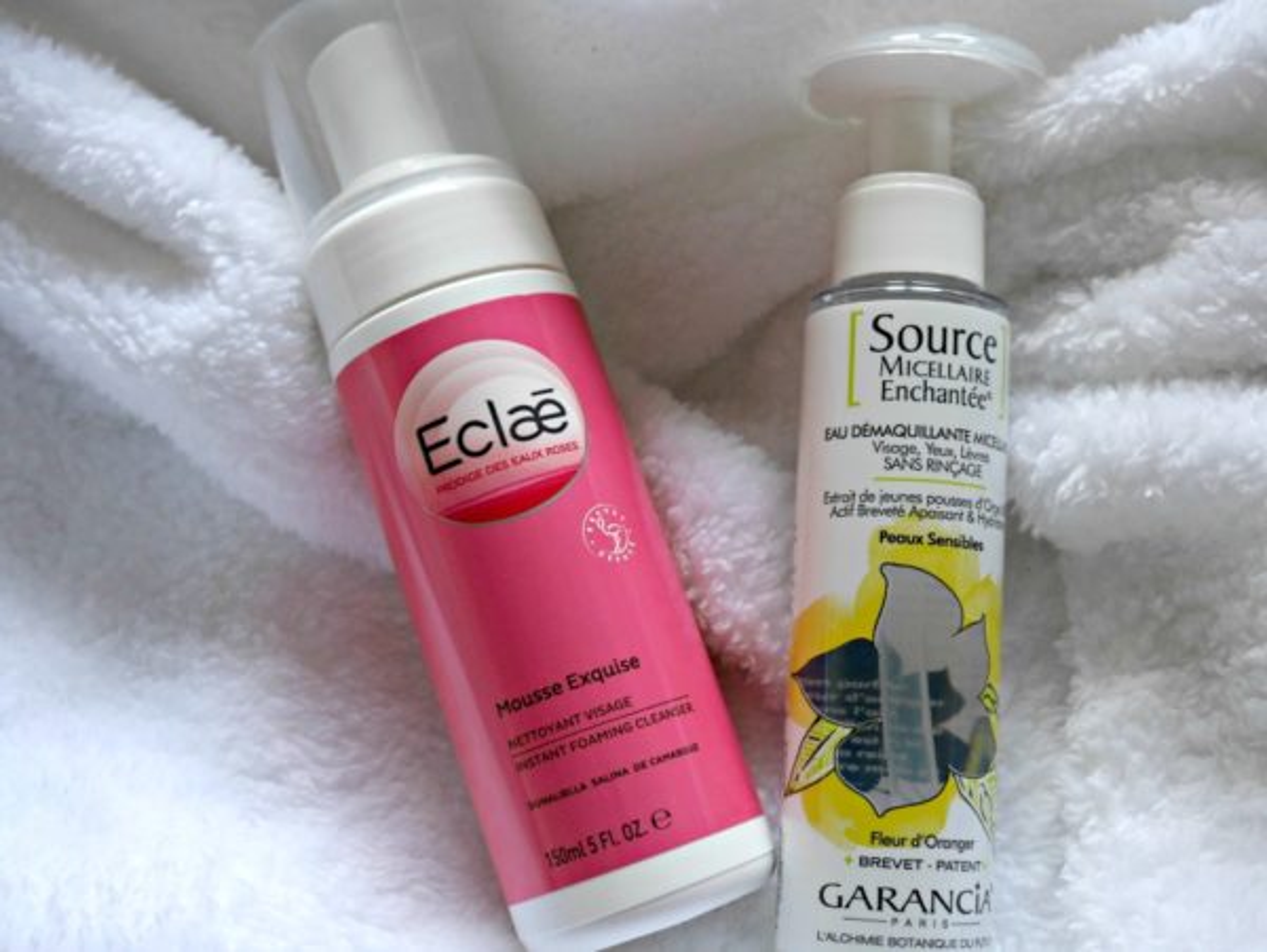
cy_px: 476
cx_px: 634
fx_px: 1832
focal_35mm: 50
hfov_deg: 38.2
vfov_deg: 29.1
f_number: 5.3
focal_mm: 25
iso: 1000
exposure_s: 1/60
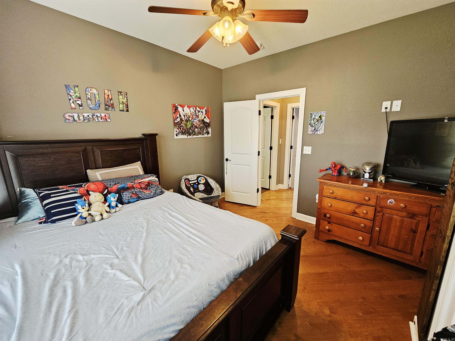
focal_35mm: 13
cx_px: 228
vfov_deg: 89.9
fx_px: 171
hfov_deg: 106.2
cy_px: 170
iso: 400
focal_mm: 2.2
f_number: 2.2
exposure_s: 1/60
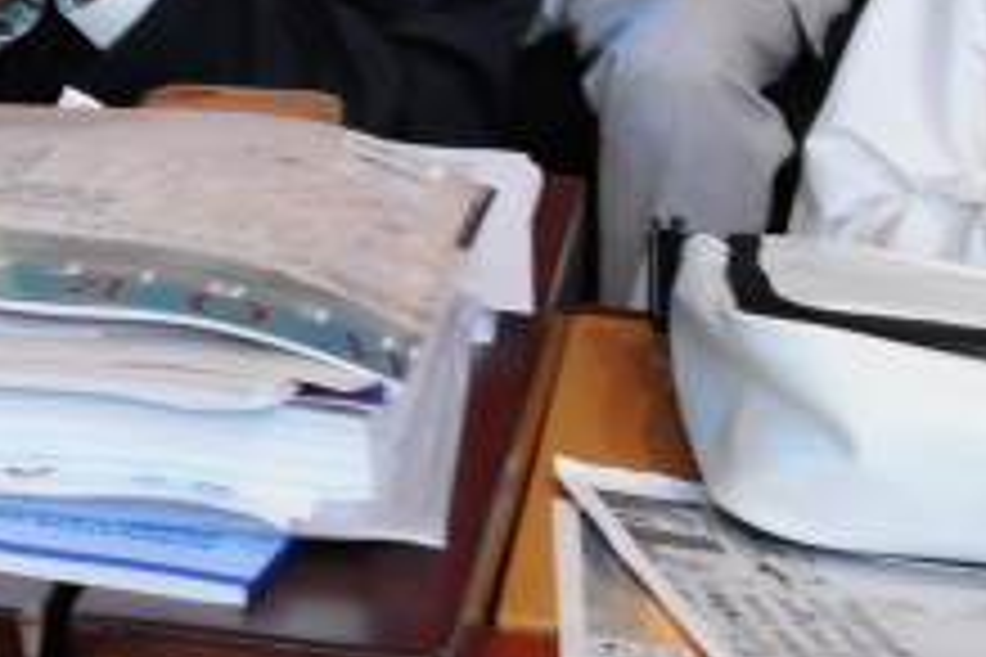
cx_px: -1094
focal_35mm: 168
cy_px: -652
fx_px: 4601
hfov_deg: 11.0
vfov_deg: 7.8
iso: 1000
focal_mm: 24
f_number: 5.6
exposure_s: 1/60
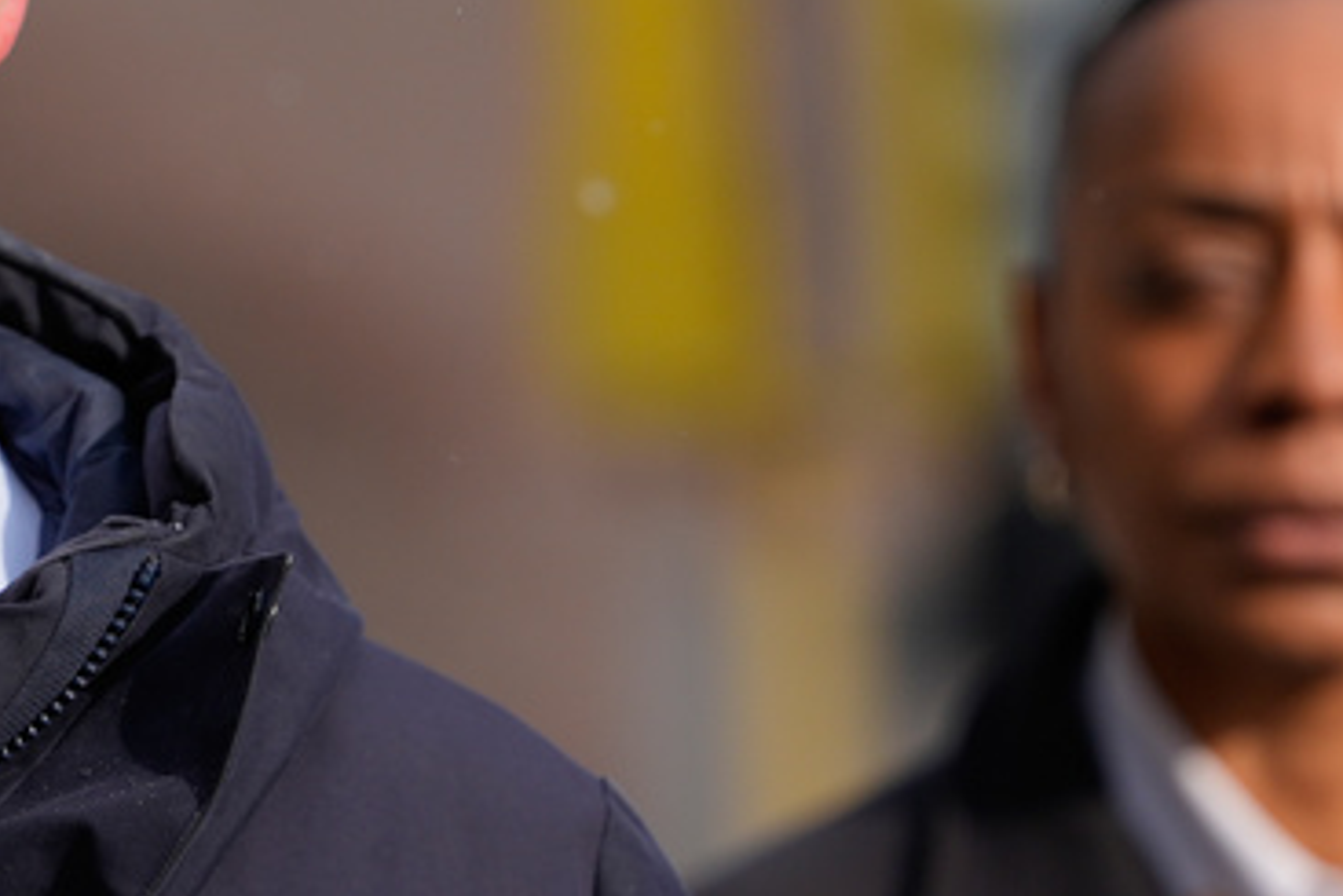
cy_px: 218
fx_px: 15636
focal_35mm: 419
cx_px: -102
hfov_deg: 4.9
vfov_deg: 3.3
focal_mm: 150
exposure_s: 1/3200
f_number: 3.2
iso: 250
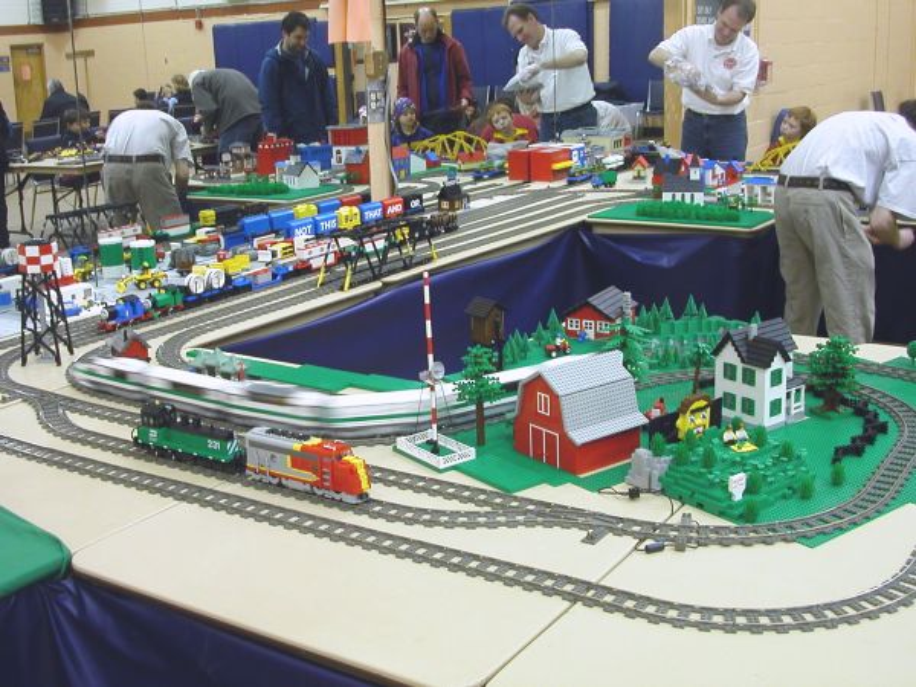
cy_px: 344
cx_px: 458
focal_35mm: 43
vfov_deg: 33.6
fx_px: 1138
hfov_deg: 43.9
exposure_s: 1/15.1
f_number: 2.9
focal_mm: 6.6
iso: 100
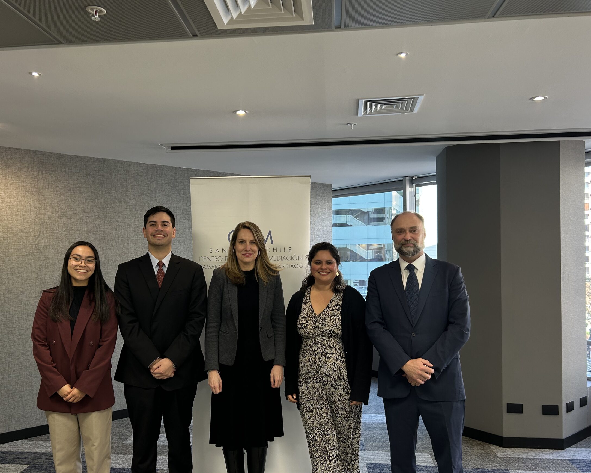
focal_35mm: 30
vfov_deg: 48.4
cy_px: 258
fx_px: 525
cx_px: 265
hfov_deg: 58.7
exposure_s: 1/100
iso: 80
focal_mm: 5.7
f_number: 1.5
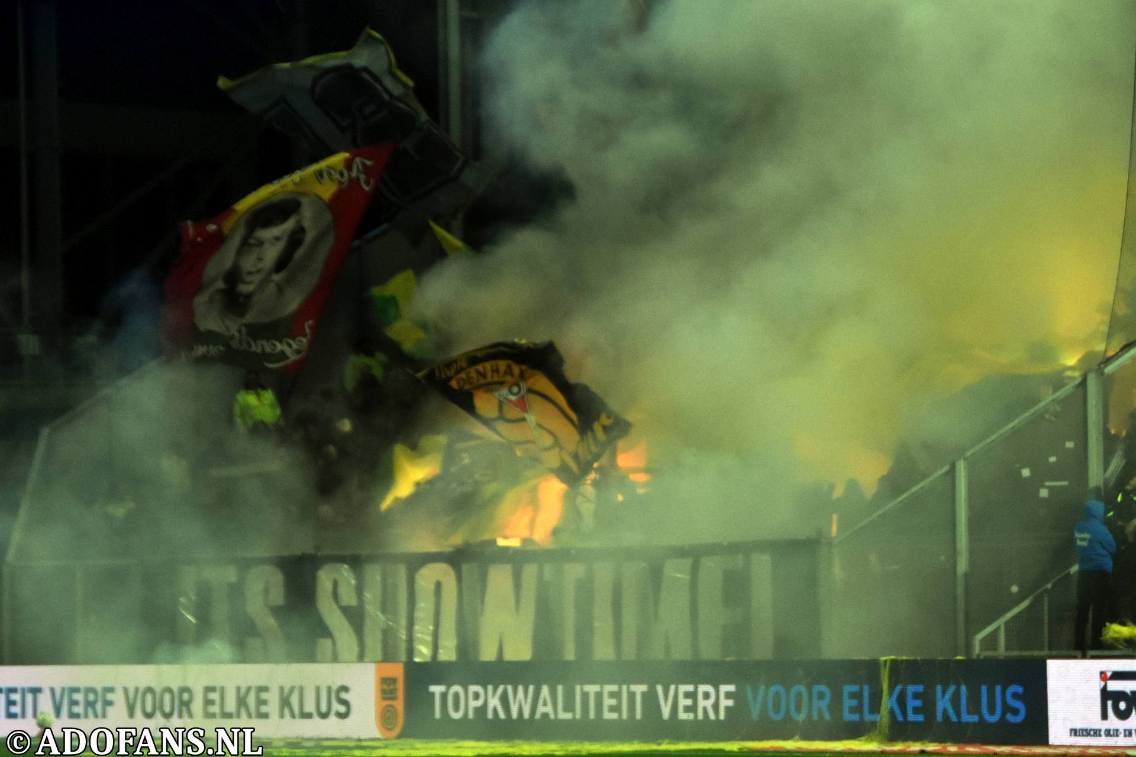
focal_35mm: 123
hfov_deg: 16.7
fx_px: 3881
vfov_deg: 11.1
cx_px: 568
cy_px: 378
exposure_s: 1/400
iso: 1600
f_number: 5
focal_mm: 82
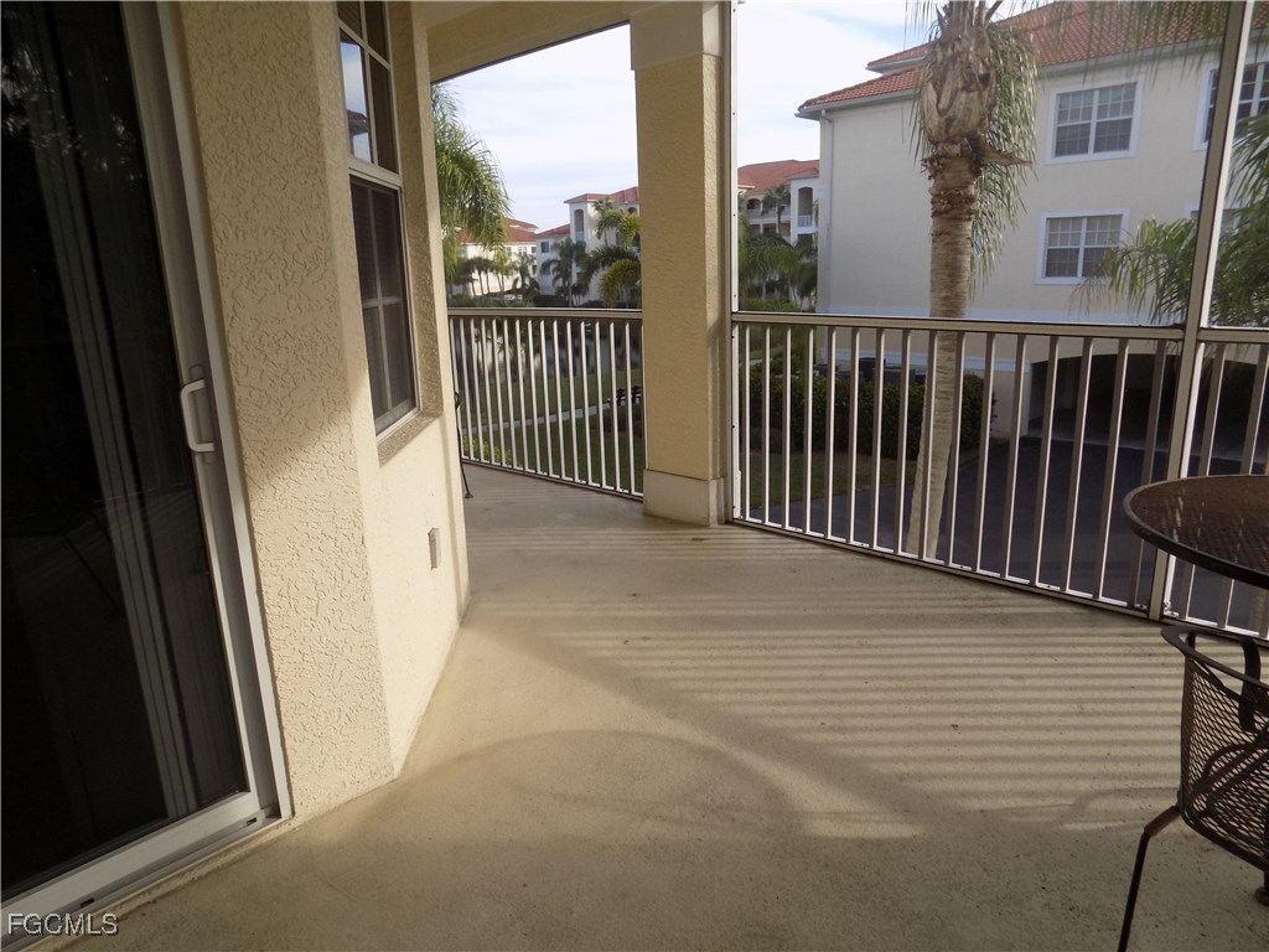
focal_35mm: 23
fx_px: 843
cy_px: 476
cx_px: 634
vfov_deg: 58.9
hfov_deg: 73.9
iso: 80
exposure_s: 1/250
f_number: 3.1
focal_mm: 4
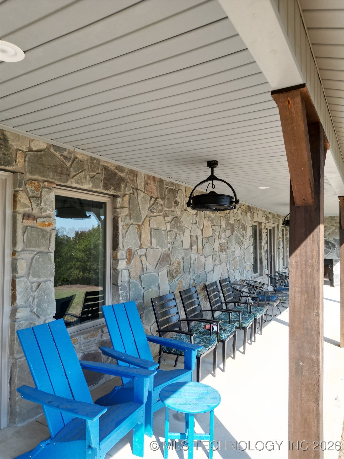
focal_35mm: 24
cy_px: 230
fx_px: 318
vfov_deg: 71.6
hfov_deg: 56.8
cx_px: 172
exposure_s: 1/1000
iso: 200
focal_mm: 6.72
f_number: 1.7
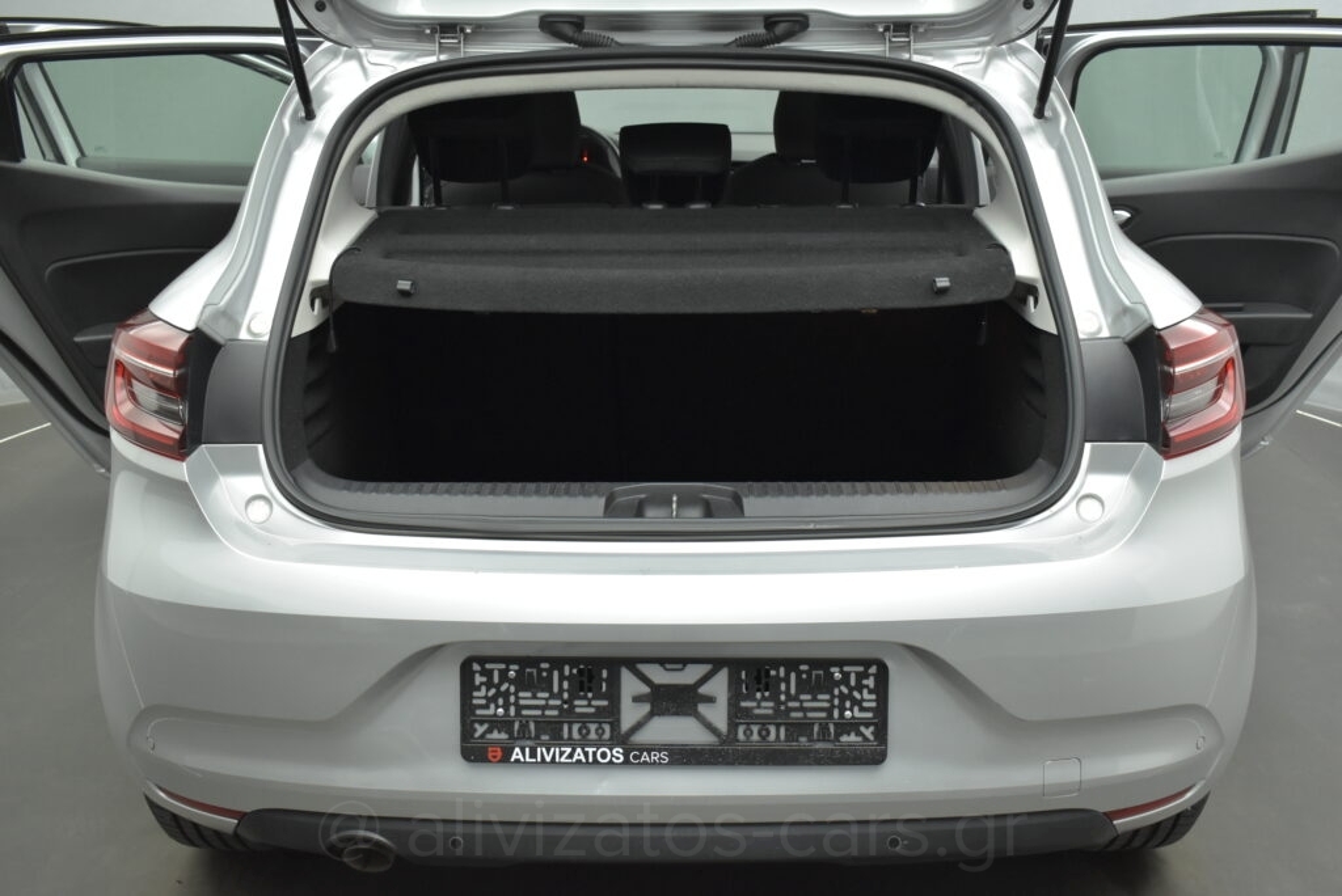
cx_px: 671
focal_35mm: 36
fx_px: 1343
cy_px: 448
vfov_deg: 36.9
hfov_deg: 53.1
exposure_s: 1/80
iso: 1600
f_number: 3.8
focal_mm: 24
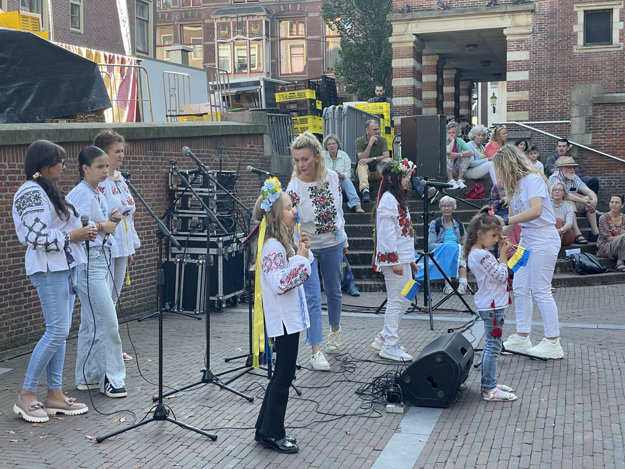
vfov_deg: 28.0
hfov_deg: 36.8
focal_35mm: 52
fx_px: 939
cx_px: 312
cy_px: 234
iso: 25
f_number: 2
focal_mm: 6
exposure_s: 1/101
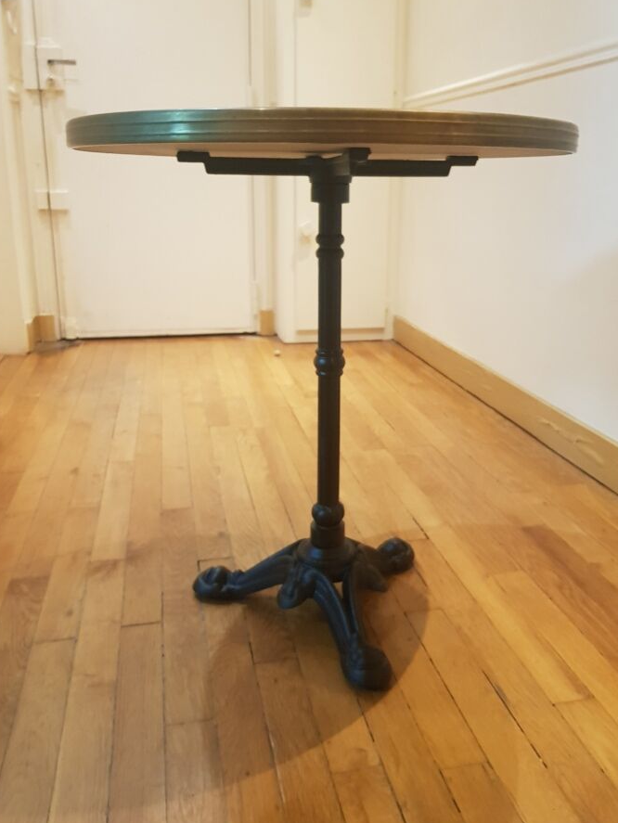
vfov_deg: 59.9
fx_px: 714
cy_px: 391
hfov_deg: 46.8
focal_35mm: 30
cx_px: 314
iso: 500
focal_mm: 4.2
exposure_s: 1/50
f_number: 1.7
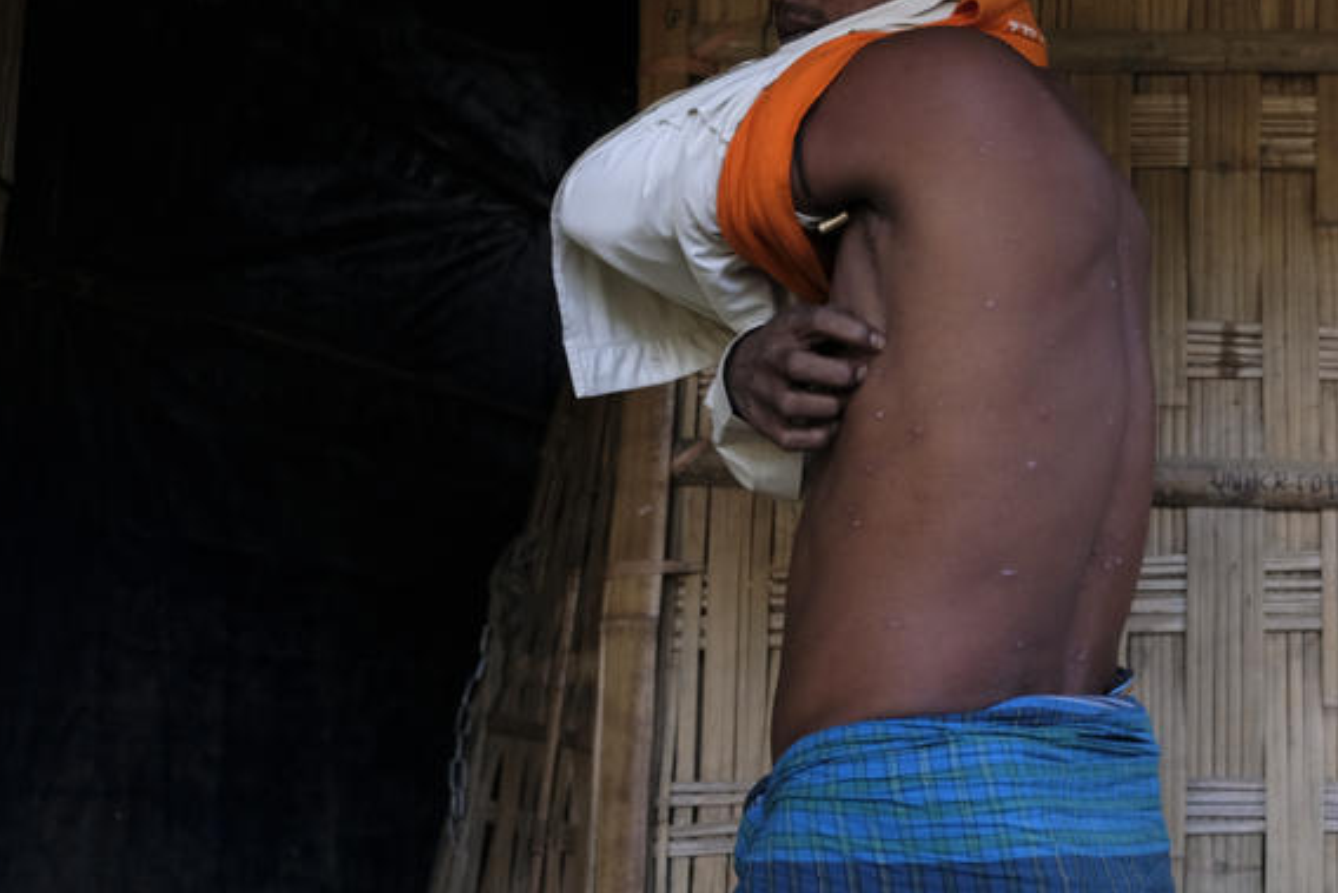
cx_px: 1263
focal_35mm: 57
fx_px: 2119
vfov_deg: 23.8
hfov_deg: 32.8
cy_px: 481
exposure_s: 1/125
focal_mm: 18
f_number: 3.6
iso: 400
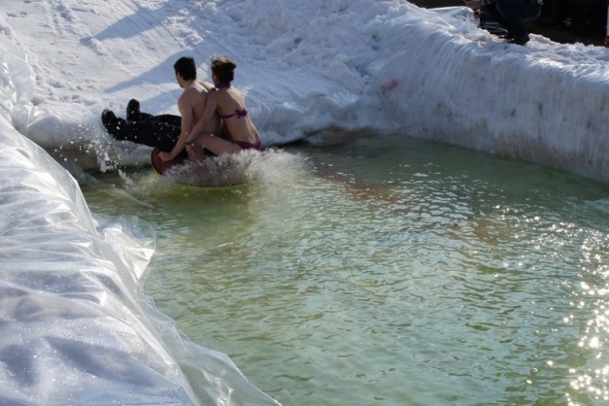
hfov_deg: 38.4
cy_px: 171
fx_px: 873
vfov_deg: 26.1
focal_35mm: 52
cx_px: 313
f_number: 13
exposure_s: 1/320
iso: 200
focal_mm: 27
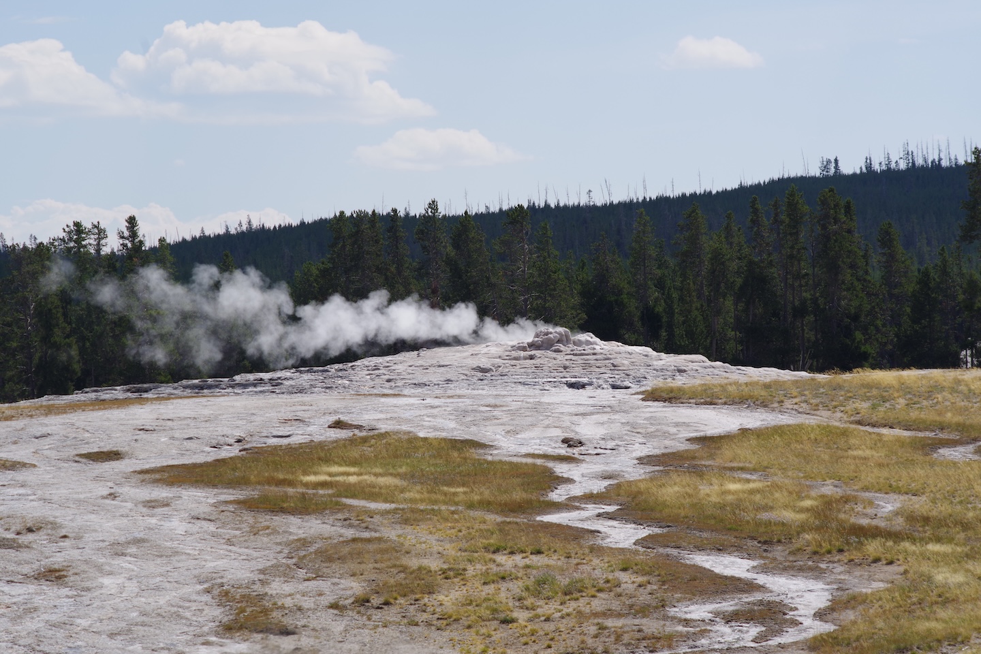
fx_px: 5586
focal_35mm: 205
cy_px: 327
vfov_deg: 6.7
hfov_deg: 10.0
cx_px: 490
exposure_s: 1/160
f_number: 11
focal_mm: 136.5
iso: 100
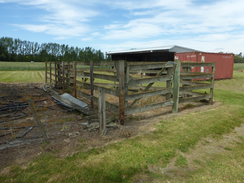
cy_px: 92
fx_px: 169
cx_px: 122
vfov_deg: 56.8
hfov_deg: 71.6
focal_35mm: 24
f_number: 3.3
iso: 100
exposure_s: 1/1000
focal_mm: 4.3
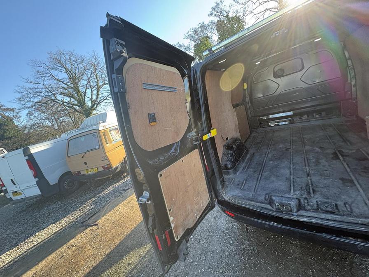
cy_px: 138
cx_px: 184
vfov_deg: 85.7
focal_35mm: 14
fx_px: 149
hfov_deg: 102.1
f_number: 2.2
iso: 50
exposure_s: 1/99
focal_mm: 2.22
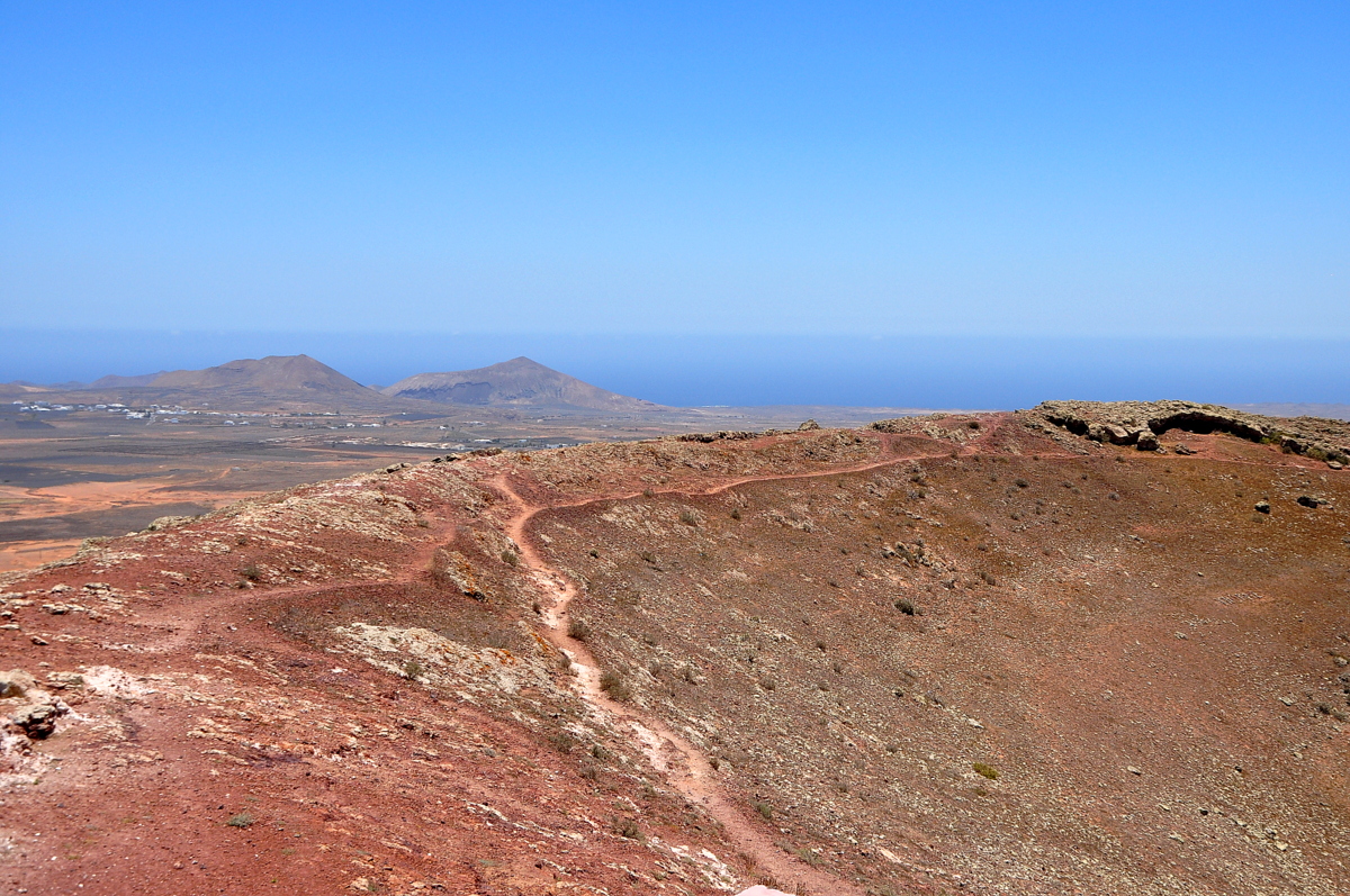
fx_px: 1405
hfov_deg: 51.3
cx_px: 675
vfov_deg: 35.4
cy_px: 448
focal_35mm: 38
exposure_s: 1/800
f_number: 9
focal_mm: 25
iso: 400
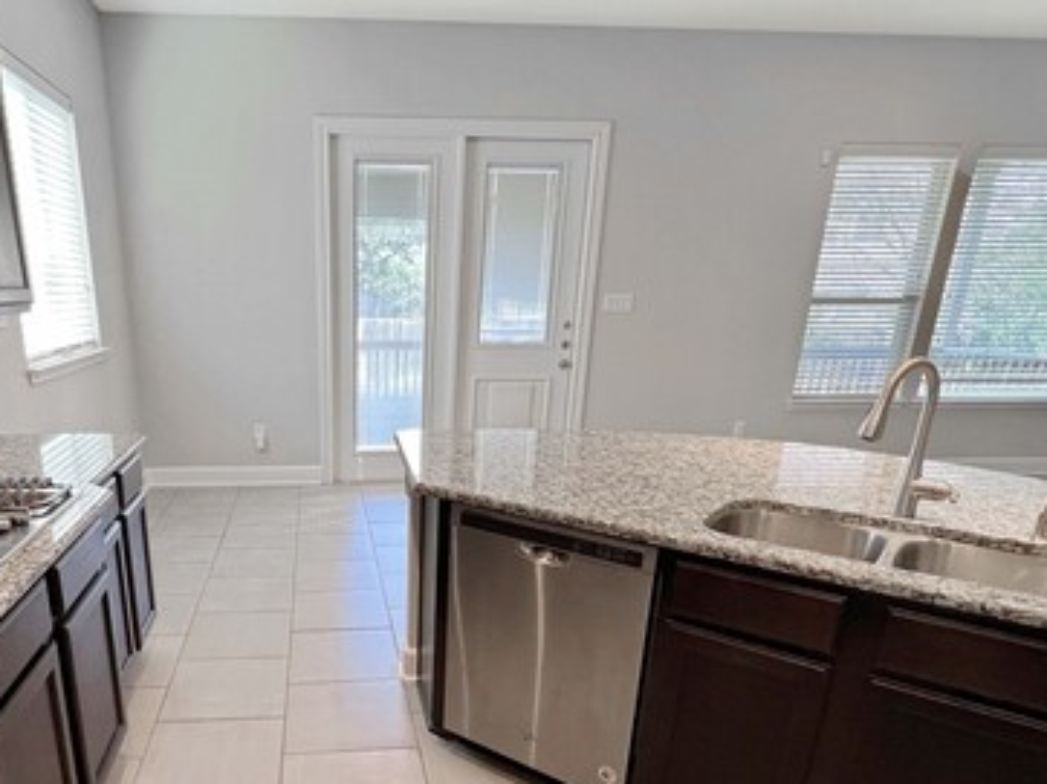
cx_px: 376
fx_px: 695
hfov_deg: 72.4
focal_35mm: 23
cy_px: 555
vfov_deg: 56.8
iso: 160
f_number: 1.8
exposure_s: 1/120
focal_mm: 1.57
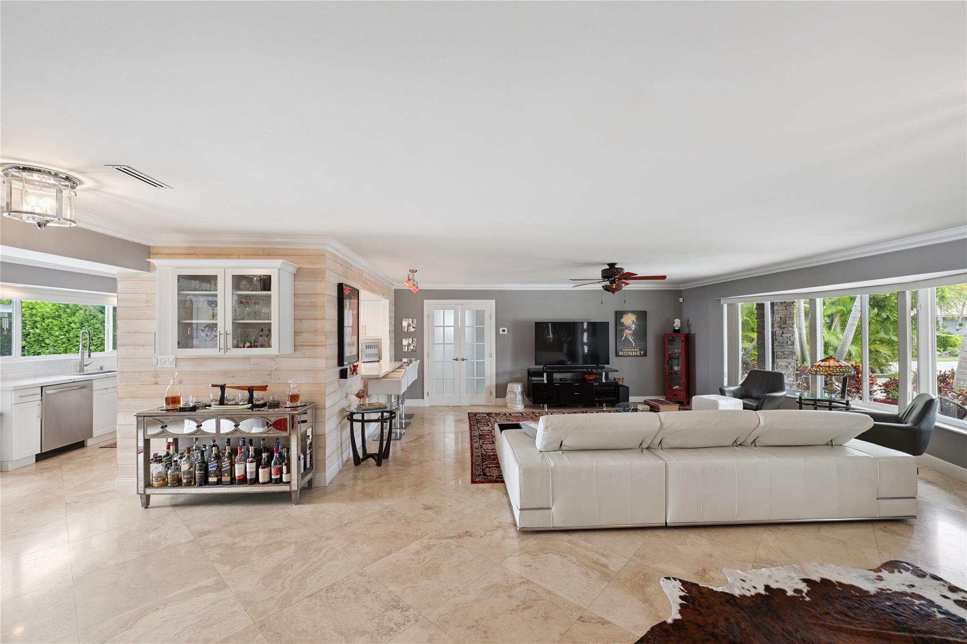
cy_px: 322
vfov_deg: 81.2
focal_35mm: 14
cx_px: 484
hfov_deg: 104.3
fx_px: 376
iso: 250
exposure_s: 1/25
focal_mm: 14
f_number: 7.1
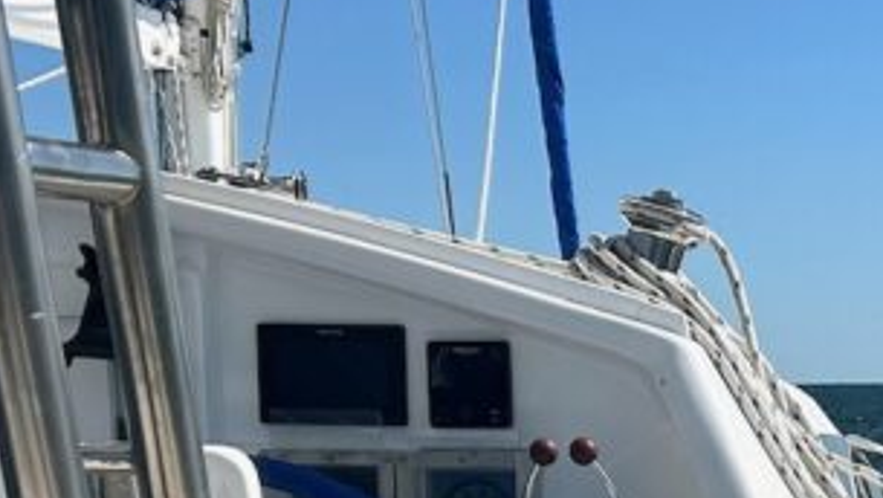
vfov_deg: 12.4
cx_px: 895
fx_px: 2226
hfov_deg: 21.6
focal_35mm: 95
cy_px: 649
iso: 50
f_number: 1.5
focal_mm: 5.7
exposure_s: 1/12658
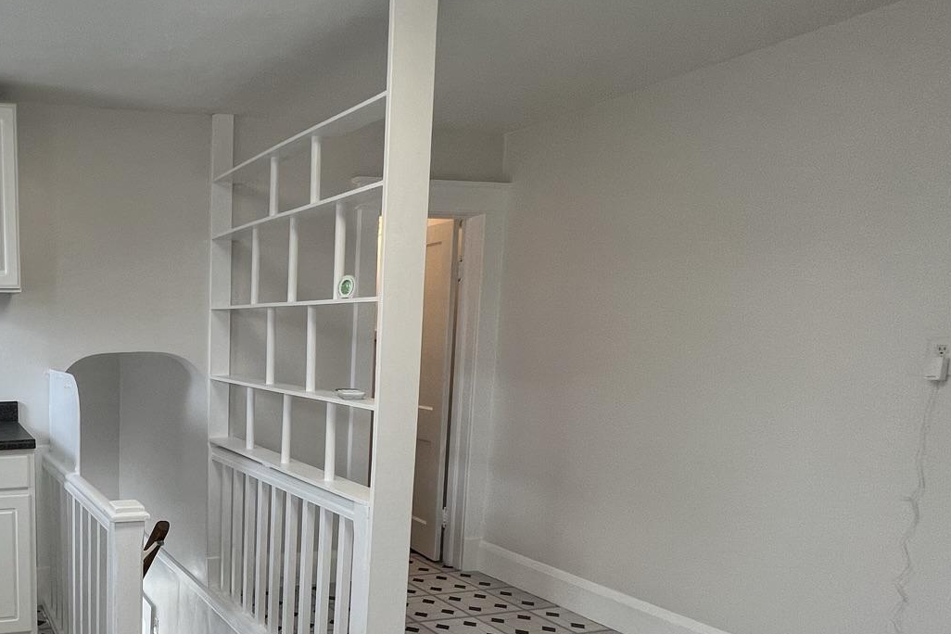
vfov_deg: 46.8
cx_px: 108
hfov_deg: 58.4
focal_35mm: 27
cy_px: 448
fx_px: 713
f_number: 1.8
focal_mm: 1.57
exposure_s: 1/120
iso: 100
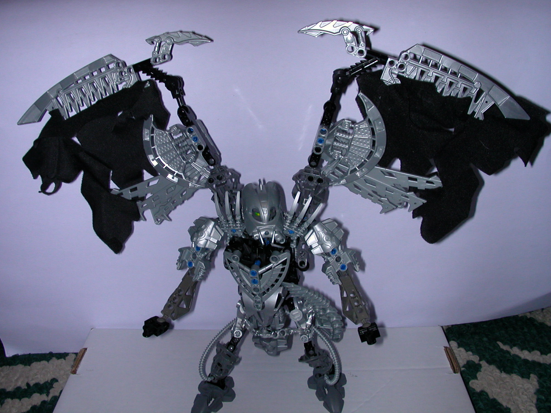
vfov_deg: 38.7
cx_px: 276
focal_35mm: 37
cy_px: 206
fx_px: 589
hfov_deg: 50.1
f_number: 4.5
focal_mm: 5.6
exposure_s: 1/59.9
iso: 100
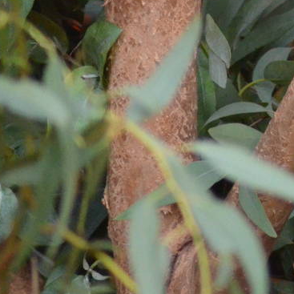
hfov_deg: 1.6
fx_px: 10386
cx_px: 591
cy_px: -55
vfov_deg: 1.6
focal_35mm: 1081
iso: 3200
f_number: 4.8
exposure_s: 1/500
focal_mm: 195
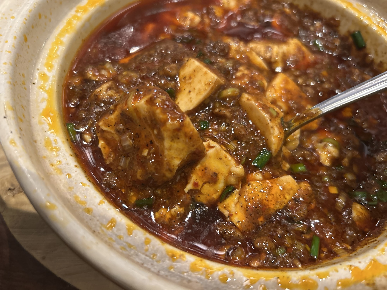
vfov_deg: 53.1
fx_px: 291
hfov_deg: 67.3
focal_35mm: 26
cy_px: 145
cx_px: 194
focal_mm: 5.7
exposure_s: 1/40
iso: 400
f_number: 1.5
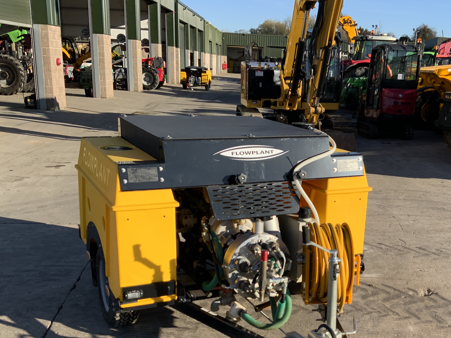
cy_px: 251
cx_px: 287
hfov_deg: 42.6
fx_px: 573
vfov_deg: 32.3
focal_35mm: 44
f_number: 1.8
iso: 16
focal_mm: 3
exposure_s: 1/1098
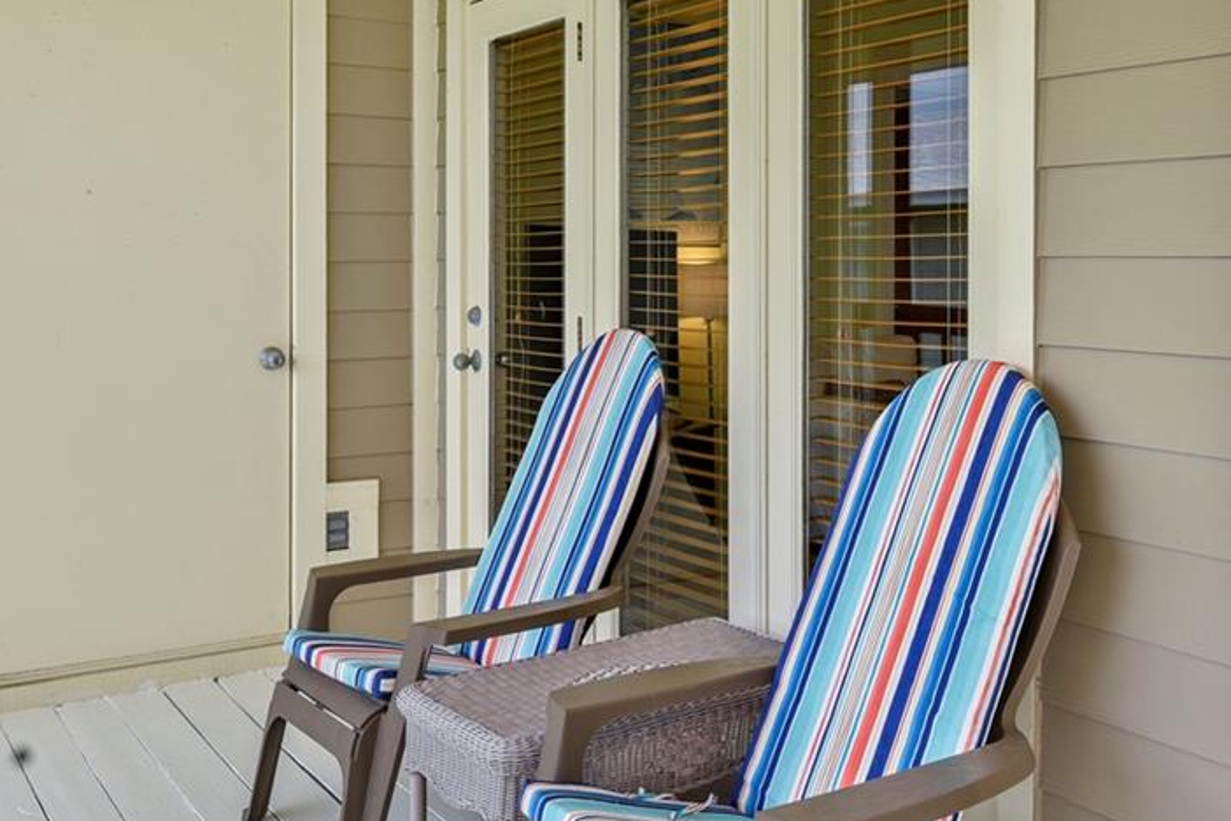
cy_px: 259
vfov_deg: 32.3
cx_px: 770
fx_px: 1402
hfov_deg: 47.0
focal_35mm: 41
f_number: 11
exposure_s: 1/10
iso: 125
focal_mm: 18
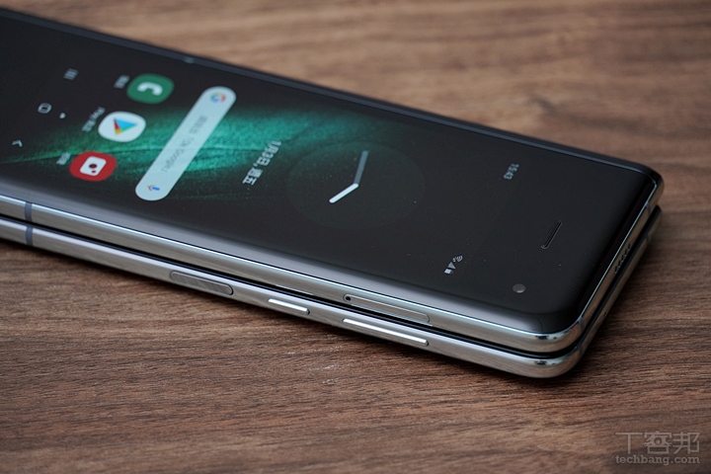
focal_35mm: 202
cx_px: 356
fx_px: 3999
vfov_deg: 6.8
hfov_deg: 10.2
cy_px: 237
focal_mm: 135
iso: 800
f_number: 5.6
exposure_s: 1/125
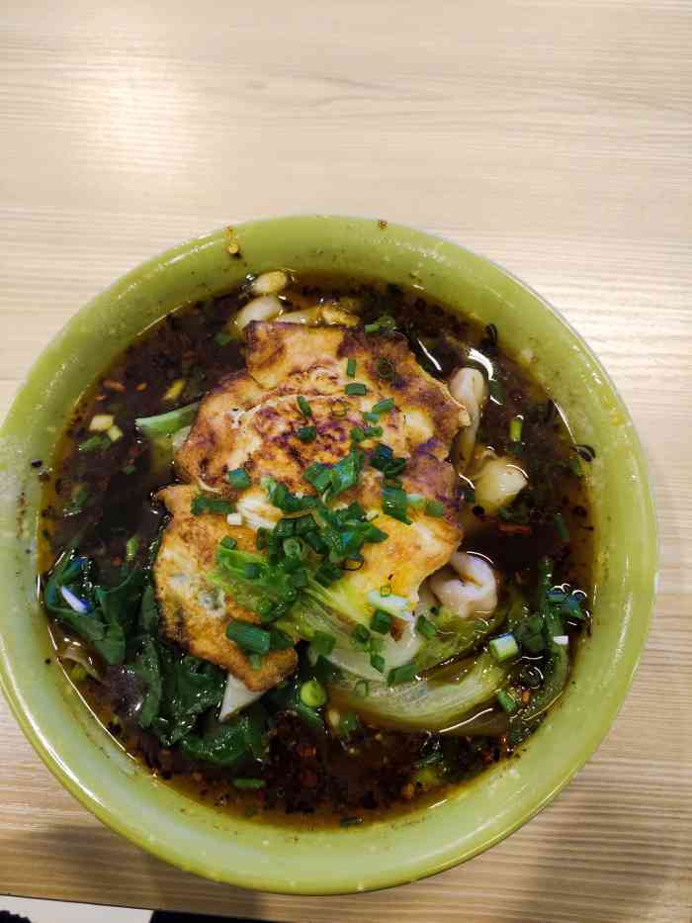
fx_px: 613
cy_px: 462
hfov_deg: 58.9
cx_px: 346
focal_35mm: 23
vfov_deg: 73.9
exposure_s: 1/50
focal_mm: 4.74
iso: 501
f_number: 1.79
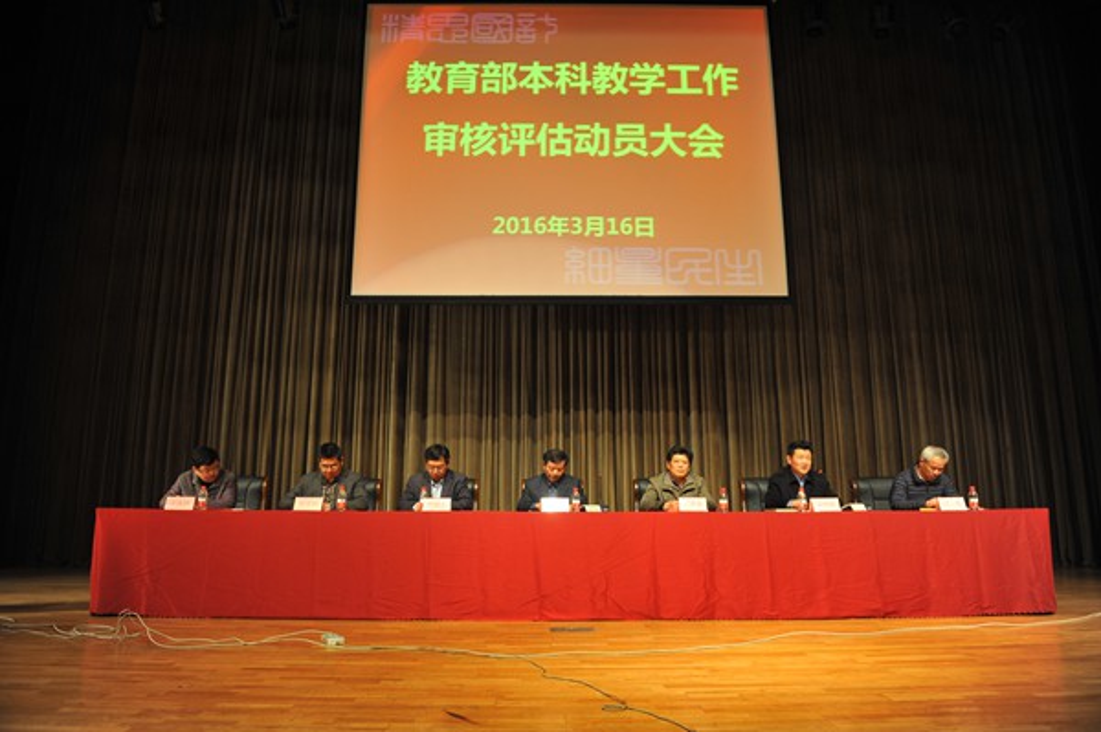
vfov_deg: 53.1
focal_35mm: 24
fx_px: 733
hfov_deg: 73.8
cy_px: 366
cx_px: 550
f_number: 3.2
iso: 1000
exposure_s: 1/60
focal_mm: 24
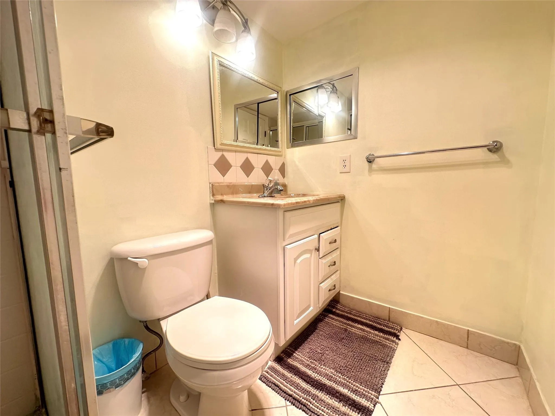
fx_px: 224
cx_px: 278
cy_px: 208
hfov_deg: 102.1
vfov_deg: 85.7
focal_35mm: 14
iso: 80
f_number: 2.2
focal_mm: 2.22
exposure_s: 1/120
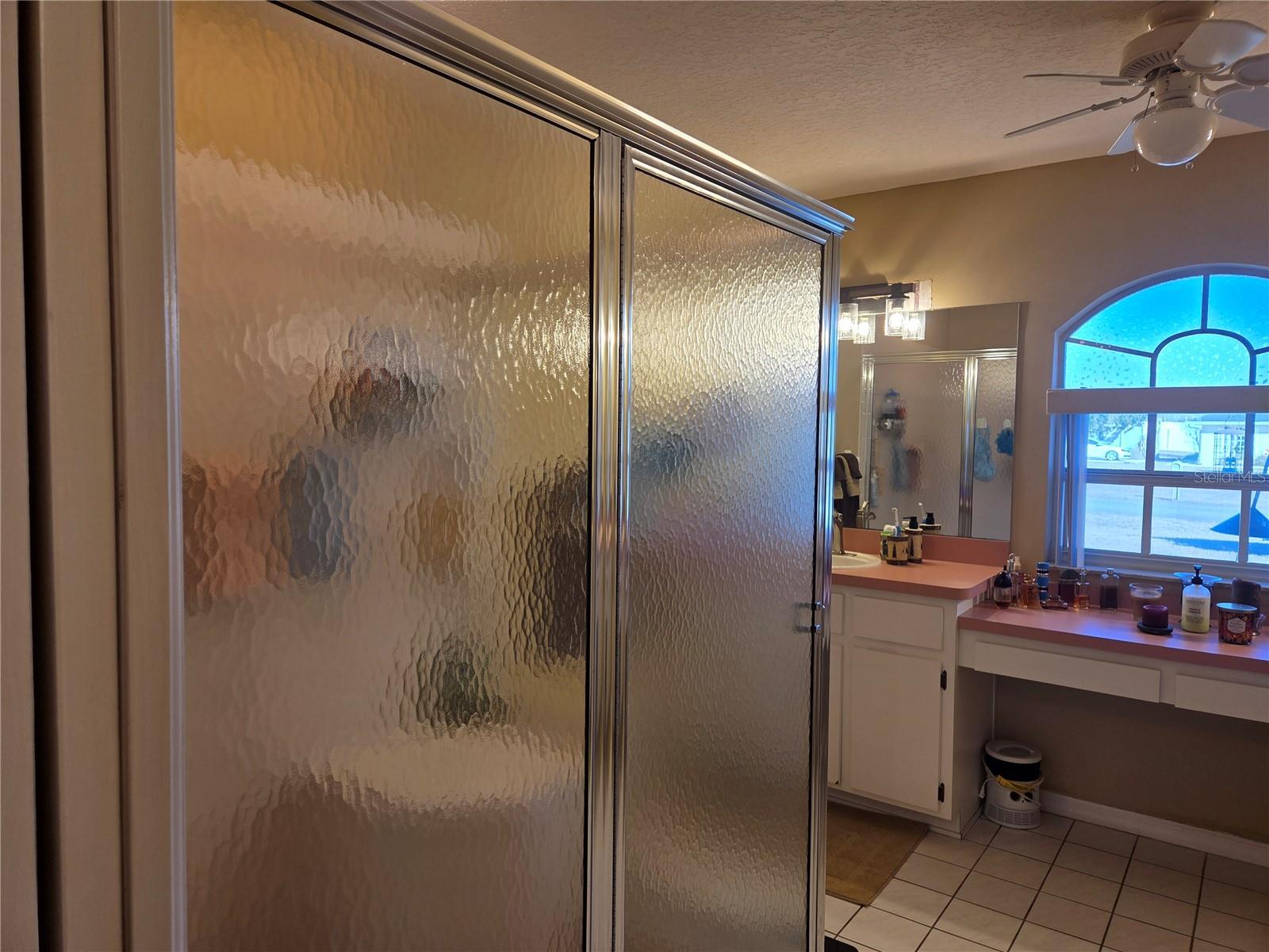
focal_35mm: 23
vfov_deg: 58.9
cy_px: 476
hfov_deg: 73.9
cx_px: 634
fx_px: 843
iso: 64
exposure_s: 1/120
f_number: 1.8
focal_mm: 5.4
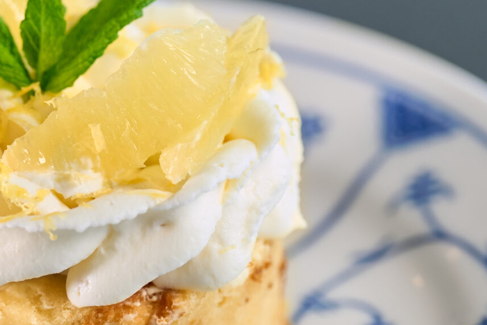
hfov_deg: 4.2
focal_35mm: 491
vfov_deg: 2.8
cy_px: 196
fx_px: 6642
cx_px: -10
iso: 800
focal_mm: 164
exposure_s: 1/160
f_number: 3.5
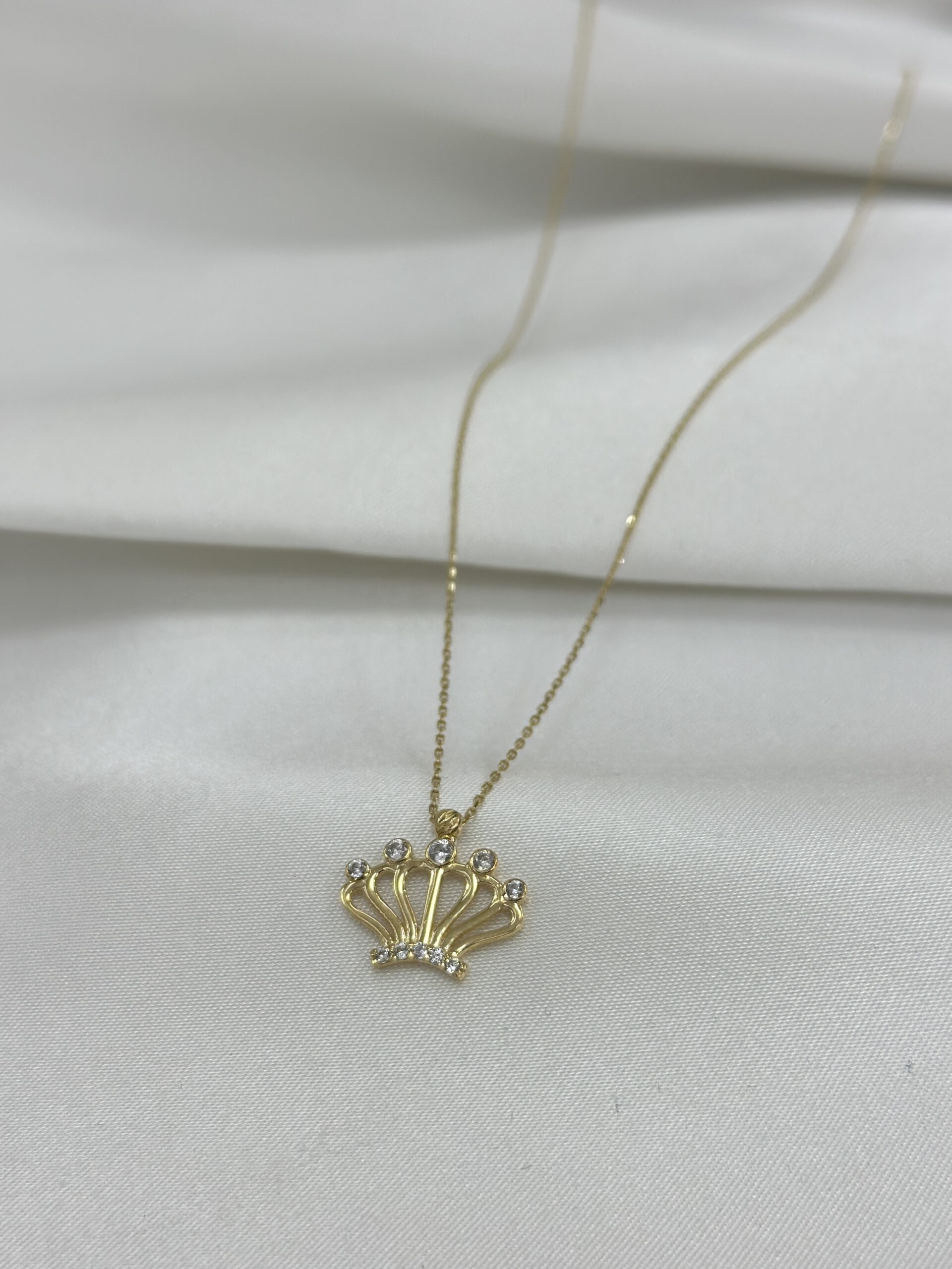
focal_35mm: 48
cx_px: 476
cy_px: 634
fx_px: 1760
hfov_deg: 30.3
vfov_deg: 39.7
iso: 80
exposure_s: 1/623
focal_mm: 6.86
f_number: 1.78
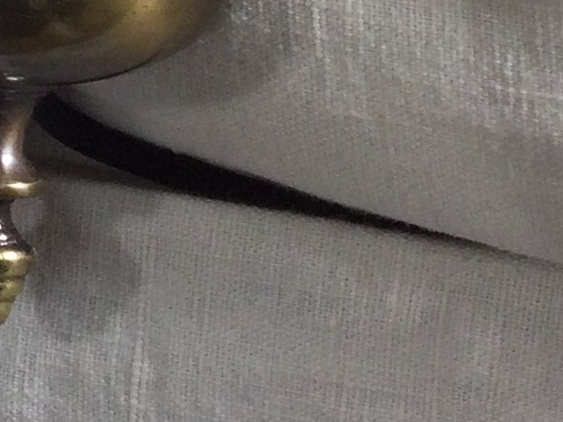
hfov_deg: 10.4
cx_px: -716
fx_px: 2748
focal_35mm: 169
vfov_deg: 8.2
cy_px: -491
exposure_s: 1/50
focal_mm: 3.3
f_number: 2.4
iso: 25
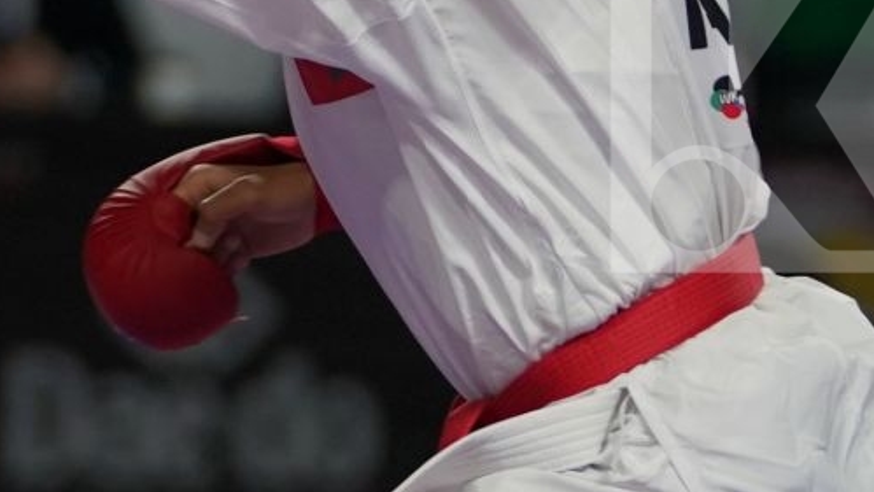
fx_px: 18916
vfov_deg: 1.5
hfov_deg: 2.6
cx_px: 180
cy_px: 114
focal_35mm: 816
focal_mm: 144
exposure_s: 1/1000
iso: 800
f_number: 2.8
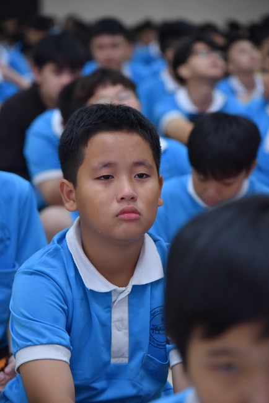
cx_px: 134
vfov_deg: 17.1
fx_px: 1343
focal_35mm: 120
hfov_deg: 11.4
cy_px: 202
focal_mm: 120
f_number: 4.5
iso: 1600
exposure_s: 1/125
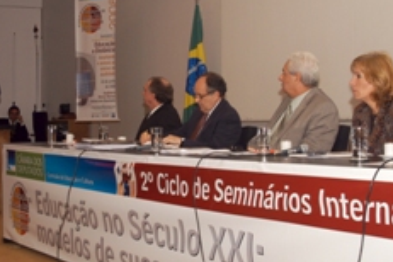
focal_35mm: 61
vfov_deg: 22.2
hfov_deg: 32.9
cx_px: 213
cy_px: 107
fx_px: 666
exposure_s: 1/60
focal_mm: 21
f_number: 5
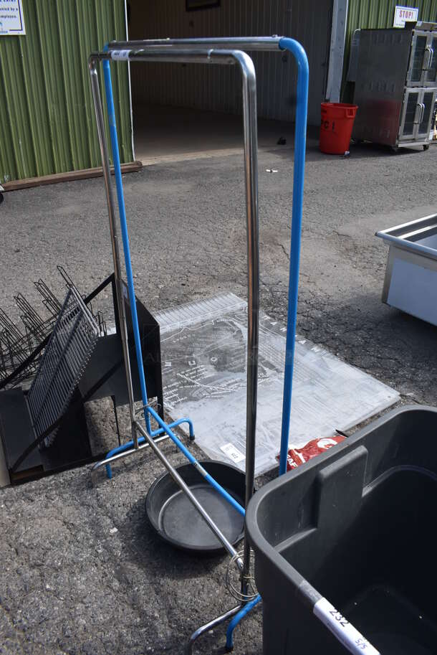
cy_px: 328
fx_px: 491
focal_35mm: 27
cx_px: 218
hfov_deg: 48.0
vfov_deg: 67.3
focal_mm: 18
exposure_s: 1/320
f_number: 7.1
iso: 200
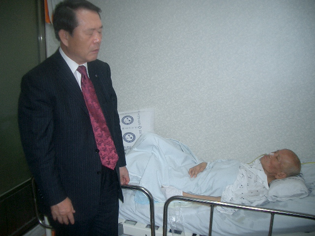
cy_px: 118
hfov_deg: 52.6
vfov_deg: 40.7
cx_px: 158
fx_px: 318
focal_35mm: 35
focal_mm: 5.8
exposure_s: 1/40
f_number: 2.6
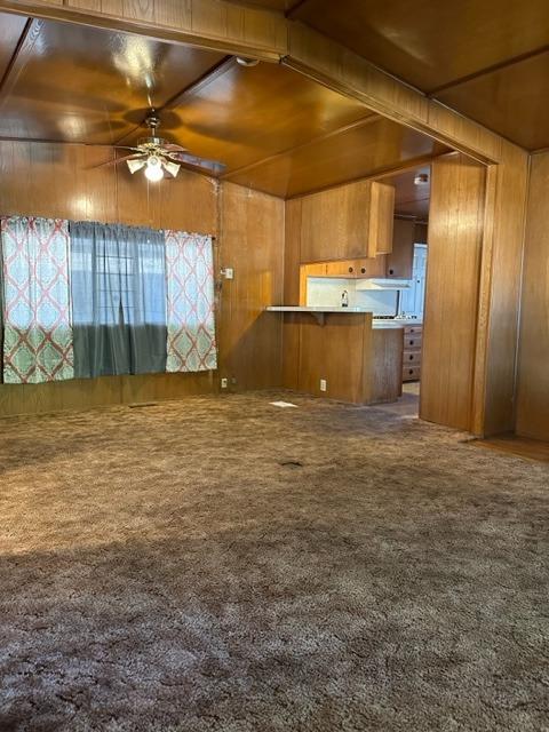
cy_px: 366
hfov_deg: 56.8
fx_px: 508
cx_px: 274
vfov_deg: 71.6
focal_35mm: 24
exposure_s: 1/40
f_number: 1.78
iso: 800
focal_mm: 6.86
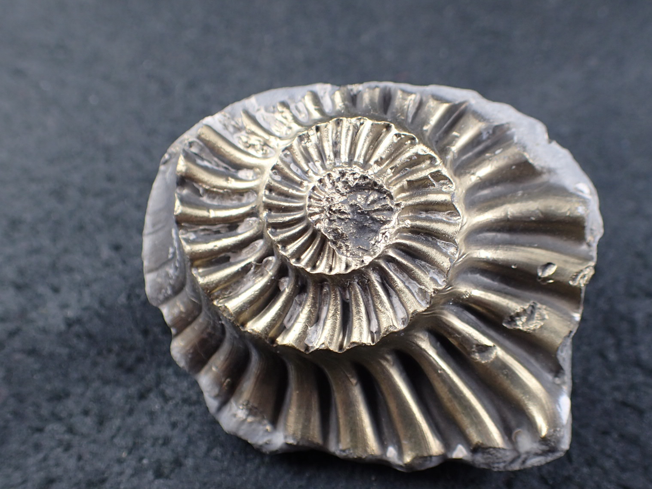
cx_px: 371
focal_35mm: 38
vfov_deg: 37.7
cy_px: 263
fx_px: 716
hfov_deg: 48.8
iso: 100
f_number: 2.3
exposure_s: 1/125
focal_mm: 5.5
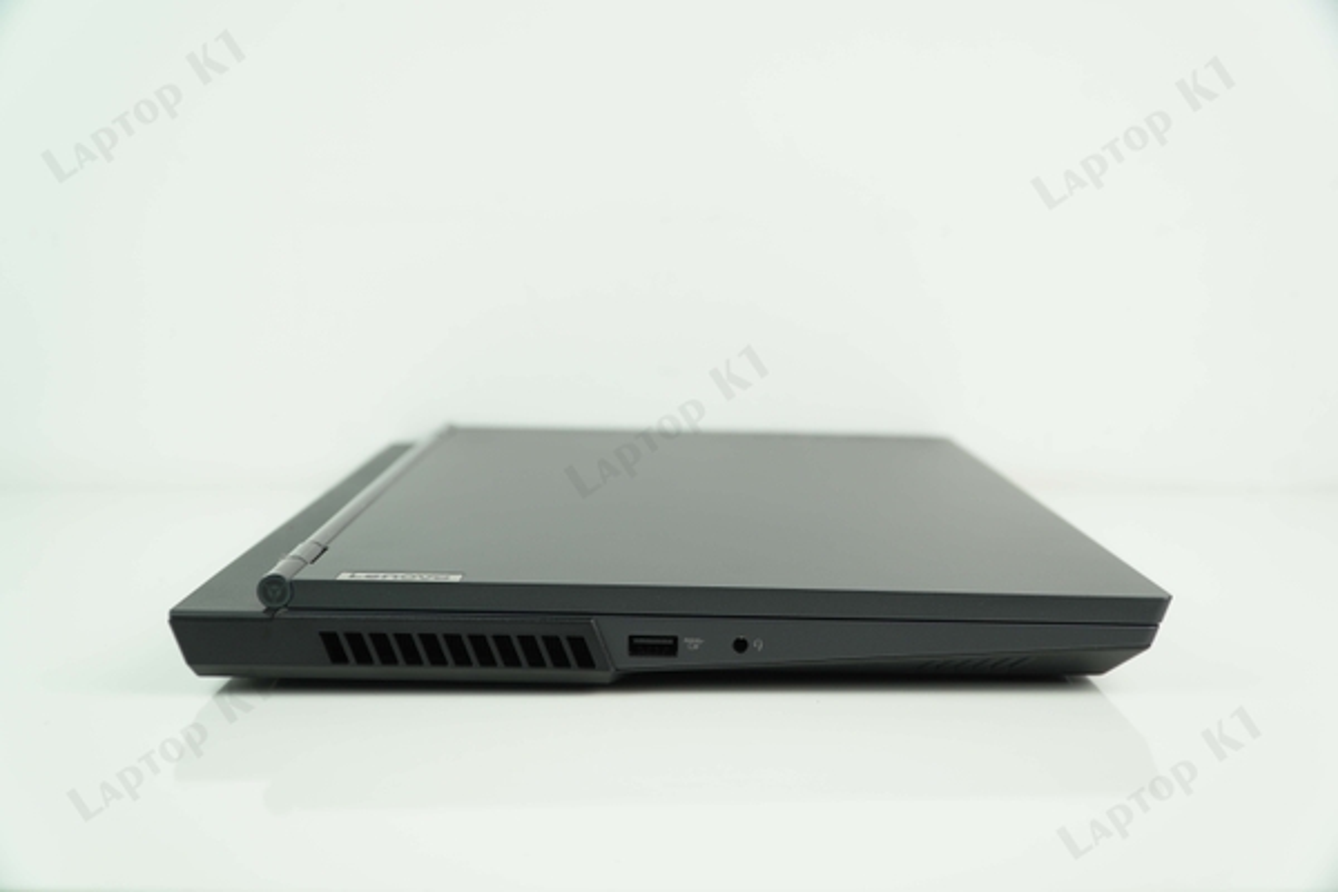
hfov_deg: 46.4
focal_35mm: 42
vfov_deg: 31.9
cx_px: 669
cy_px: 446
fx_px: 1561
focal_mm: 28
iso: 100
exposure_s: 1/40
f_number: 4
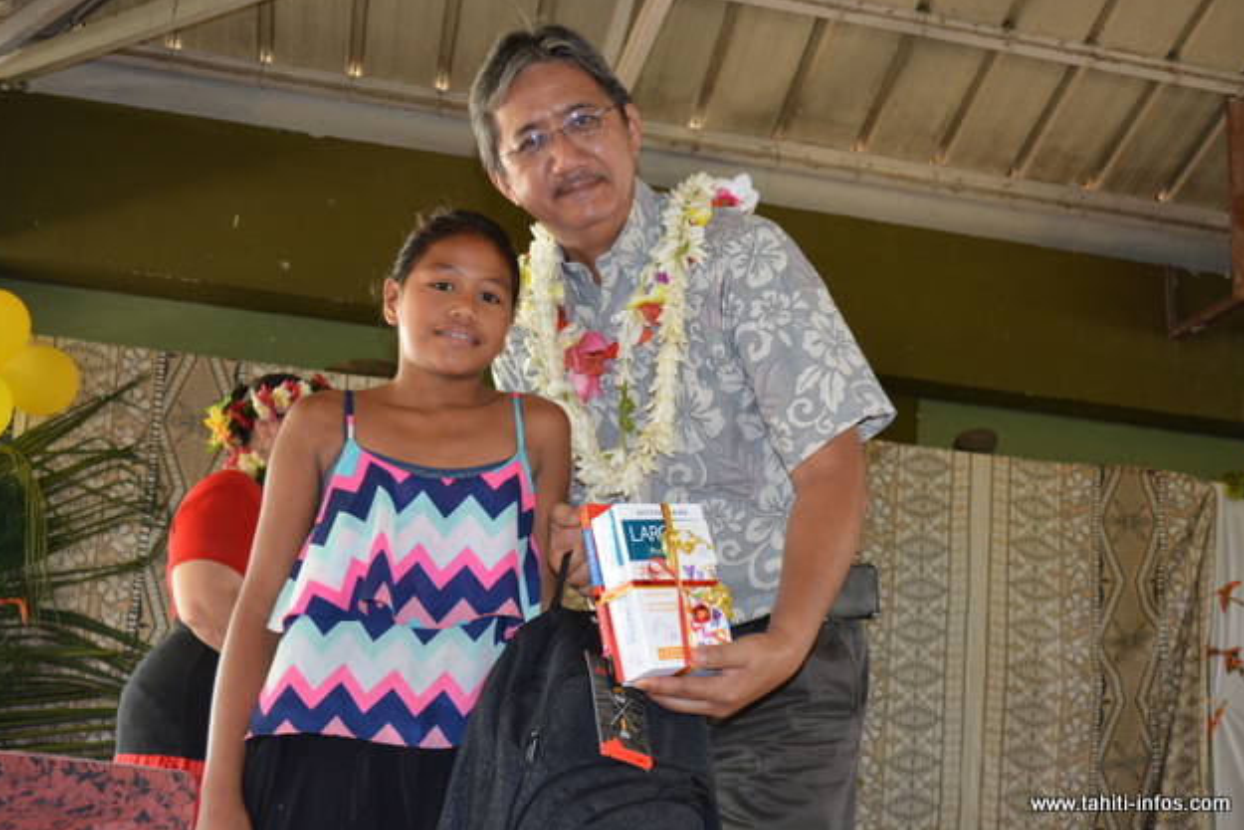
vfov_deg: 31.2
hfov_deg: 45.4
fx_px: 1486
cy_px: 417
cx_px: 627
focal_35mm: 43
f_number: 5
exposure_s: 1/60
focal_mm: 28
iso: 1000
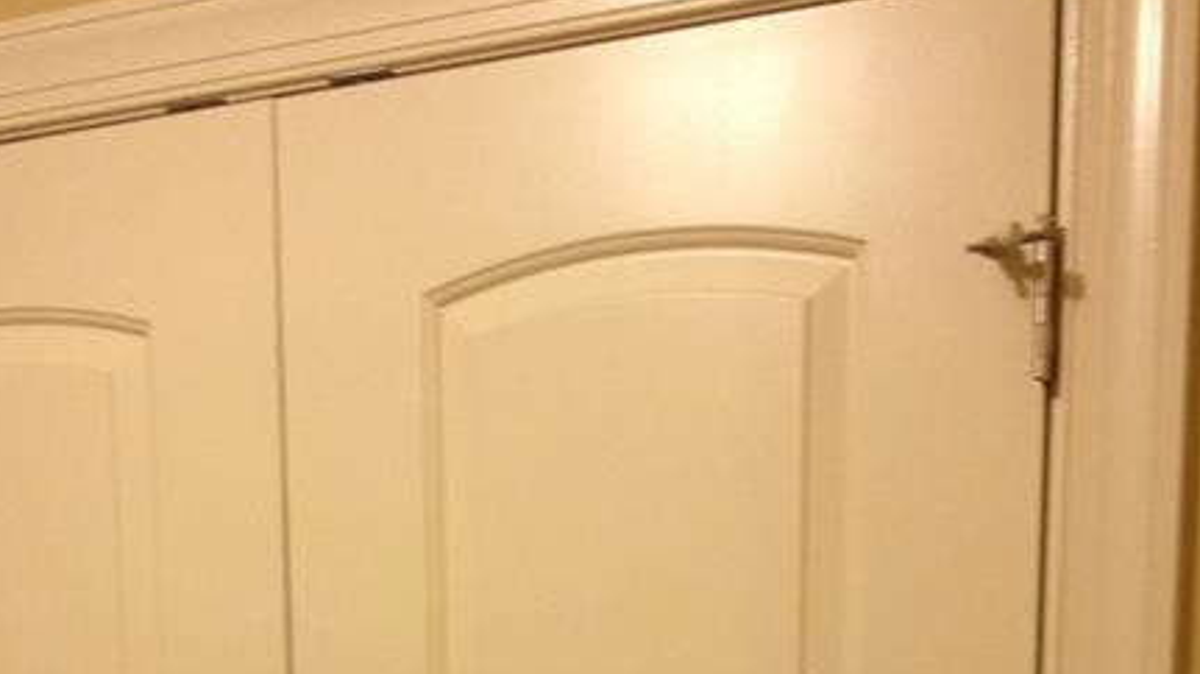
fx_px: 2163
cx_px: 468
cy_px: 1036
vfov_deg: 16.1
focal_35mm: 68
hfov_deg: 30.9
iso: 100
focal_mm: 4.28
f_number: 2.4
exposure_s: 1/20
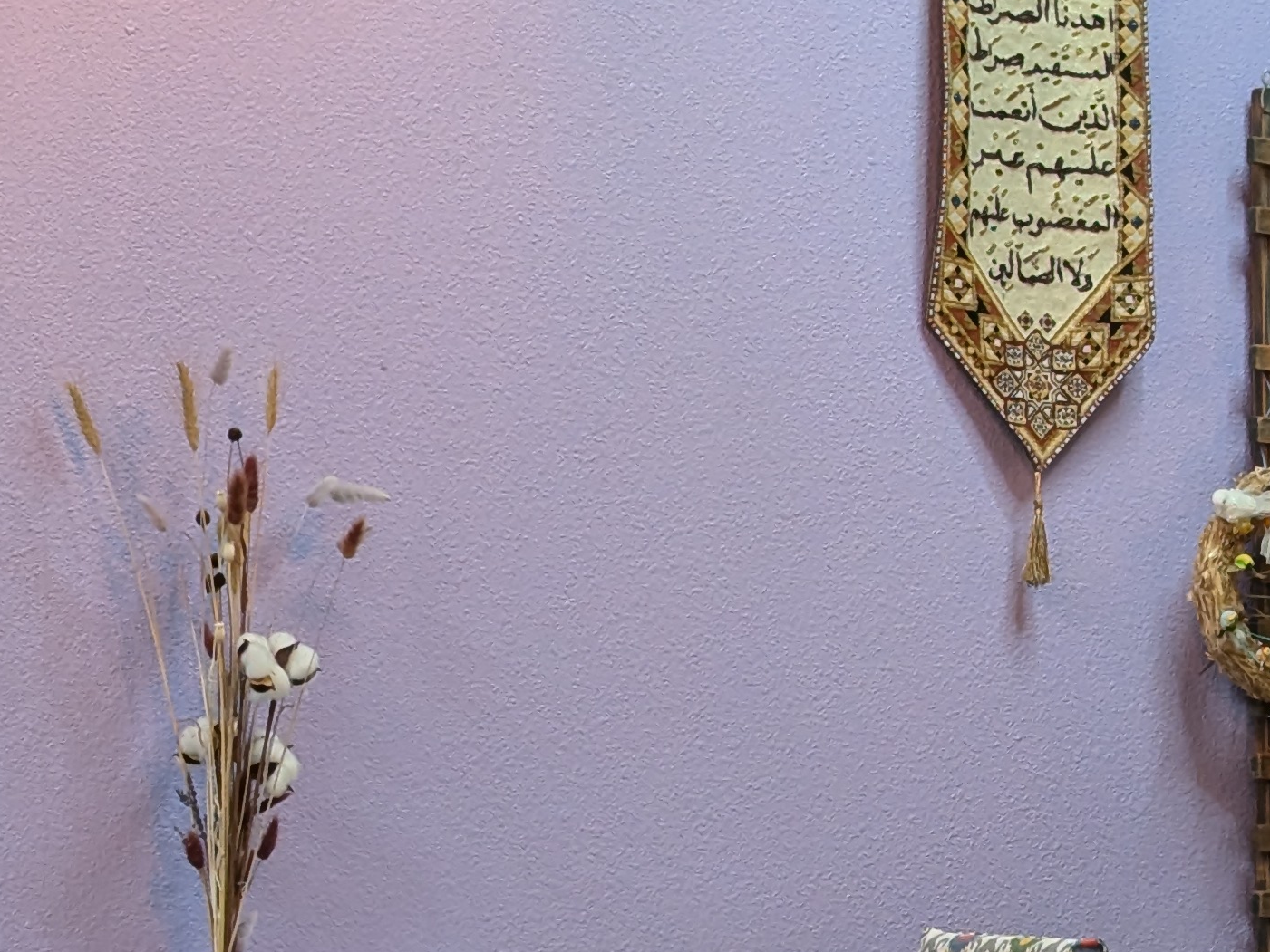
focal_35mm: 140
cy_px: 558
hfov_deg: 14.0
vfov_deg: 10.6
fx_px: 5137
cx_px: 1055
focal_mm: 6.81
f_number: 1.85
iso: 78
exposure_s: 1/99.9
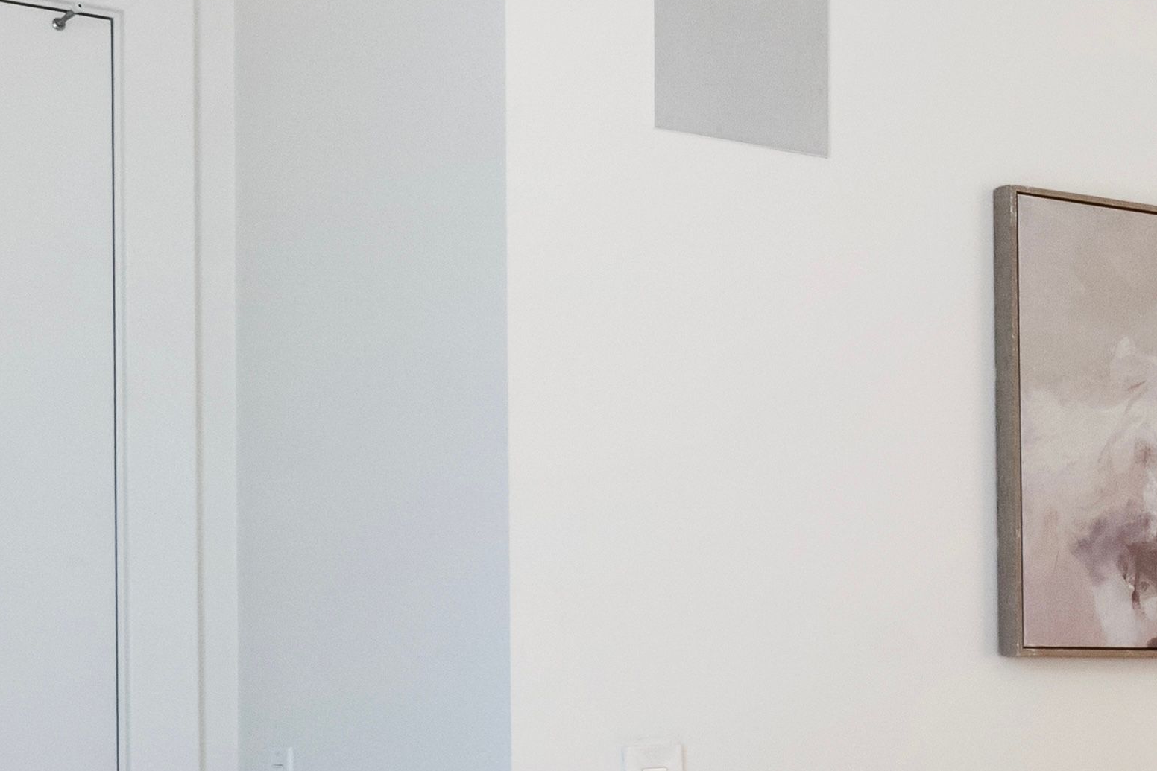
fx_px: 2635
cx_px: 1374
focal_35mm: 82
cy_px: 725
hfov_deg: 22.8
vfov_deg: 16.4
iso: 640
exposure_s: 1/10
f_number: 11
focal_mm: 16
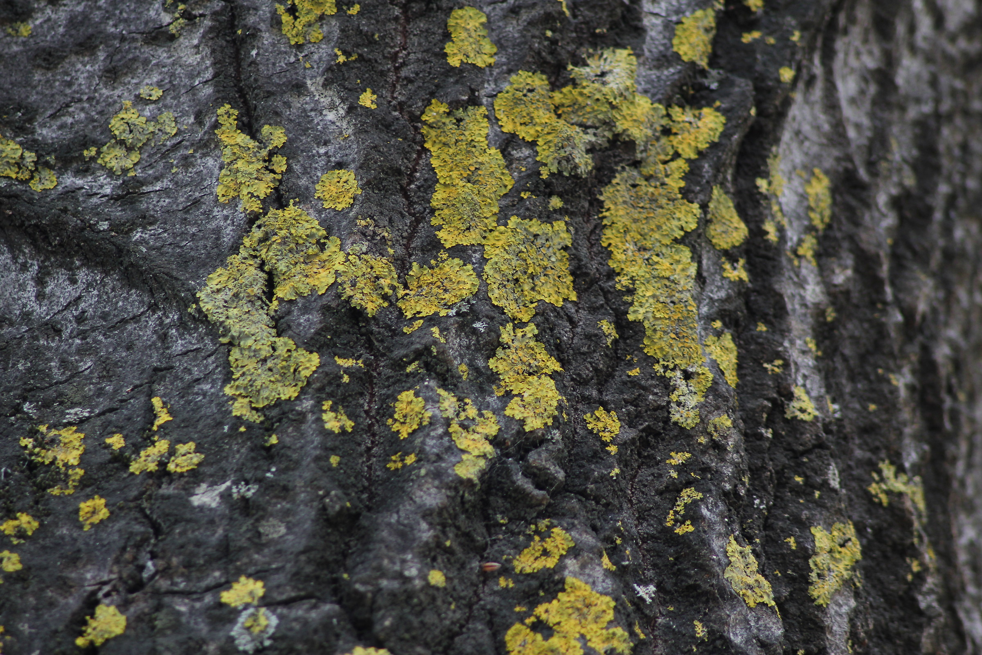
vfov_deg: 4.8
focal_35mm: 288
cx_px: 491
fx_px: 7855
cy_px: 328
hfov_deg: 7.2
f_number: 4.5
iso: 320
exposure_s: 1/250
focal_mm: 180
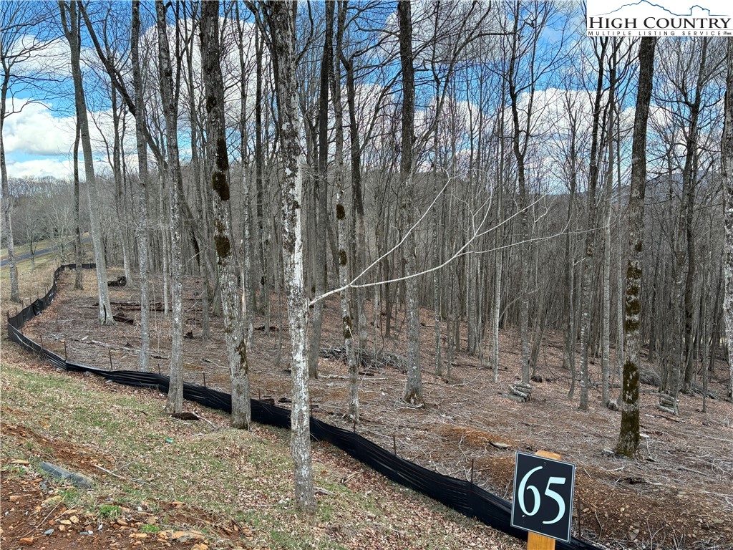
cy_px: 275
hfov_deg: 67.3
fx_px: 551
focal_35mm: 26
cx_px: 366
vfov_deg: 53.1
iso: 50
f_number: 1.6
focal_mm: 5.96
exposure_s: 1/466
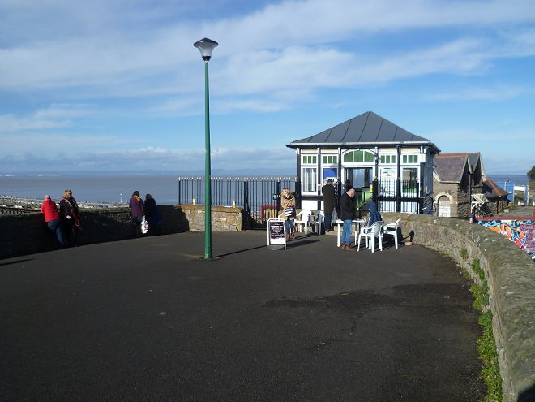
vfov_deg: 44.2
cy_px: 201
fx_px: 495
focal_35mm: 32
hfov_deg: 56.8
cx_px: 268
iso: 80
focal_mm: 5.7
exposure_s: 1/160
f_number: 9
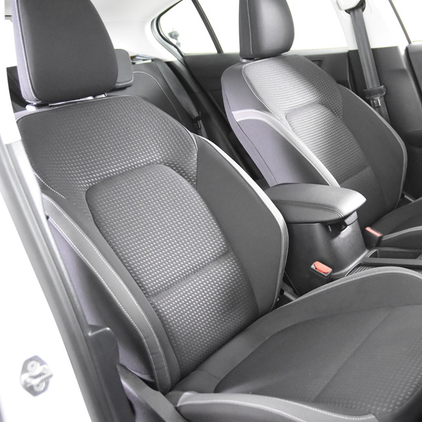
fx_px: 593
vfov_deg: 39.2
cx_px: 300
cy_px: 213
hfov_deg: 38.5
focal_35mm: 43
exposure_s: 1/30
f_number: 3
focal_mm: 22
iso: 6400
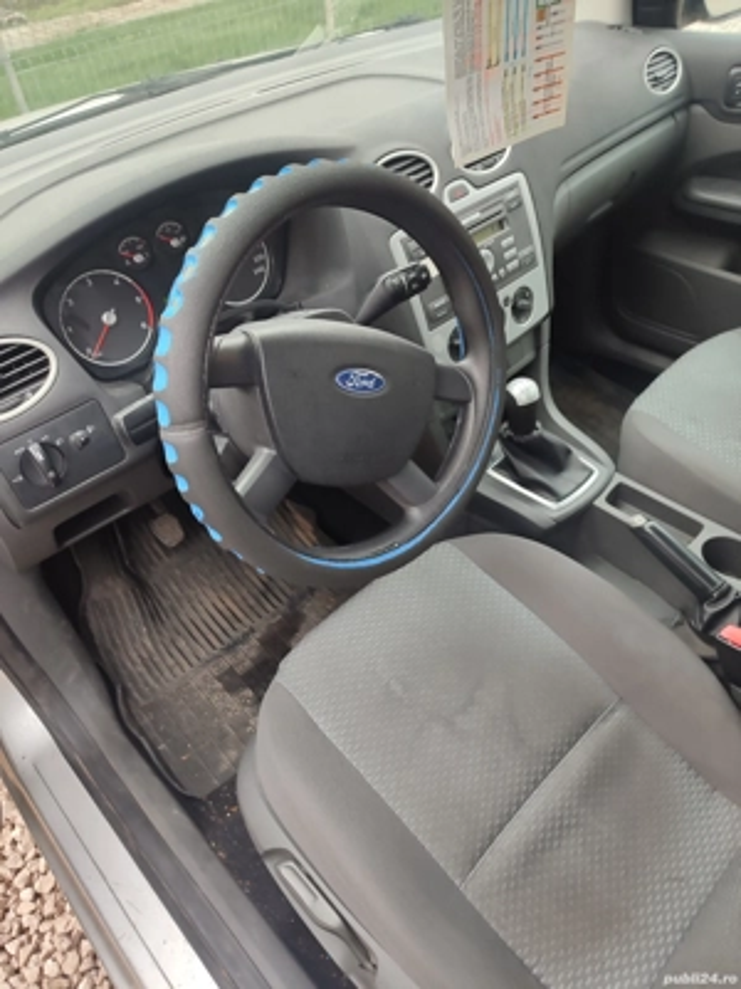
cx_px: 370
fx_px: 685
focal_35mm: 24
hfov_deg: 56.8
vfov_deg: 71.6
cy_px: 494
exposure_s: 1/33
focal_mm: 5.89
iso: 158
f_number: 1.89
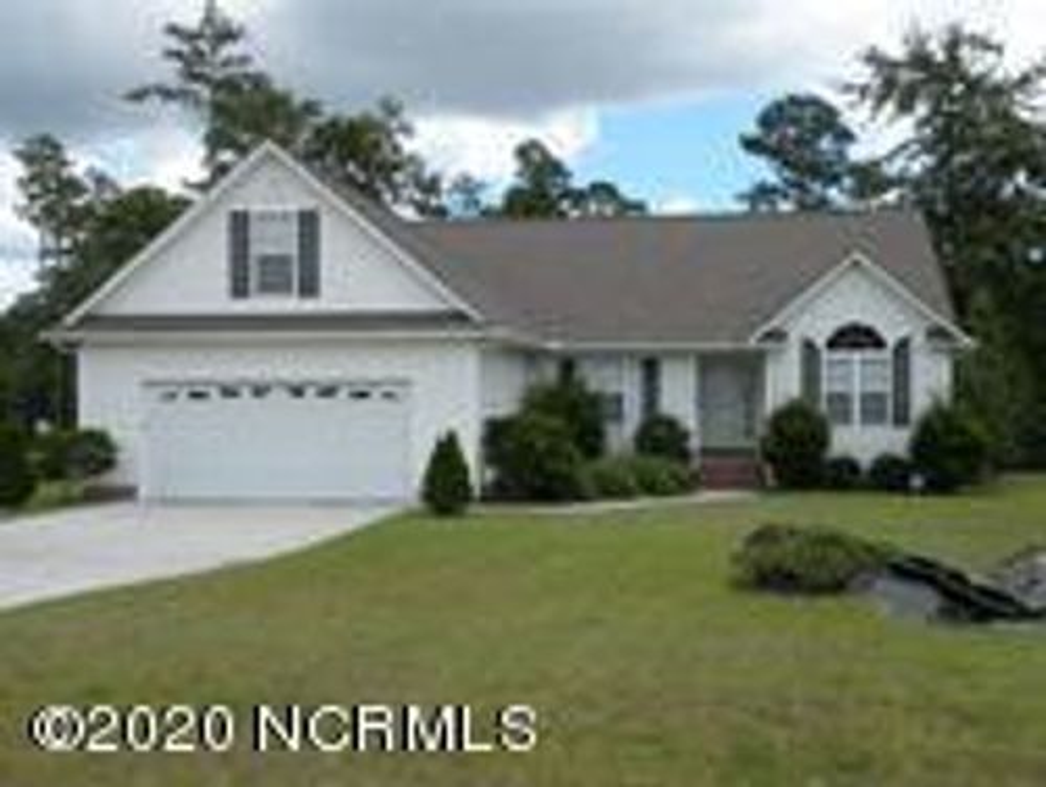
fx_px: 1270
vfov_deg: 34.4
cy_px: 394
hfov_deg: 44.8
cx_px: 523
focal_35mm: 42
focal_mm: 7.4
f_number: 5.6
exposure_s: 1/220
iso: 64
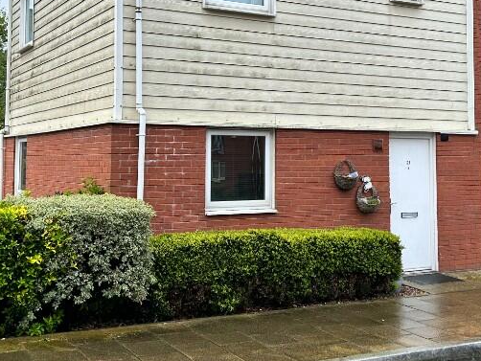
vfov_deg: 27.3
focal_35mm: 53
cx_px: 272
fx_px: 737
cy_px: 108
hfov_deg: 36.1
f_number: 1.5
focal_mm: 5.7
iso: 40
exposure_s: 1/177
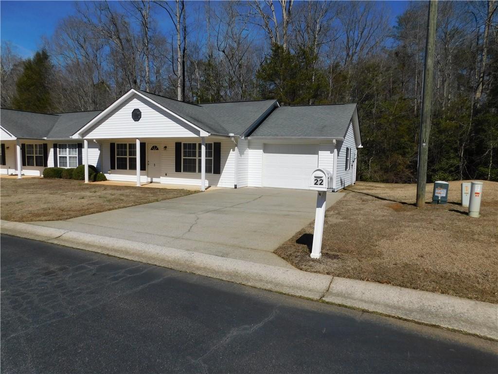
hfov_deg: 73.9
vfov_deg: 58.9
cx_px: 249
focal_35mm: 23
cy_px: 187
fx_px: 331
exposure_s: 1/1000
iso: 125
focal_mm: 4
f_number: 6
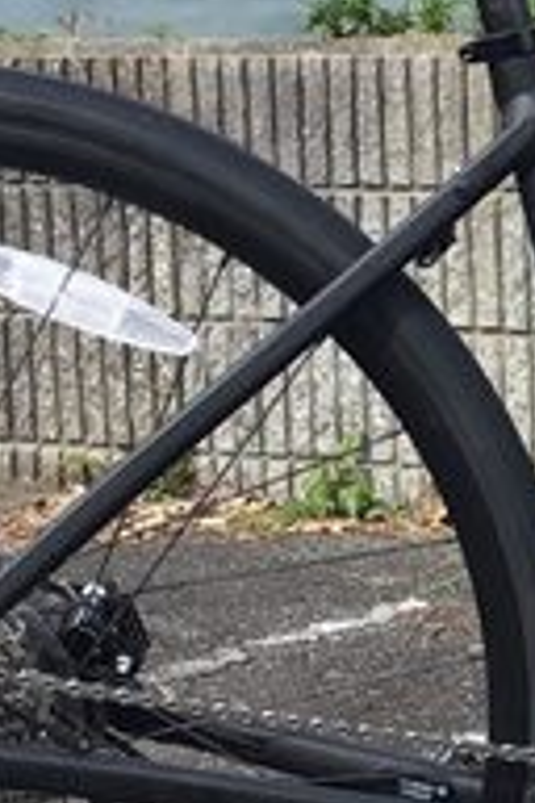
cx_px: 861
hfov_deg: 9.9
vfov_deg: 15.3
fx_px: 2987
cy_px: 485
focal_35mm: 134
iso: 25
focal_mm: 3.3
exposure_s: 1/416
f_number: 2.4
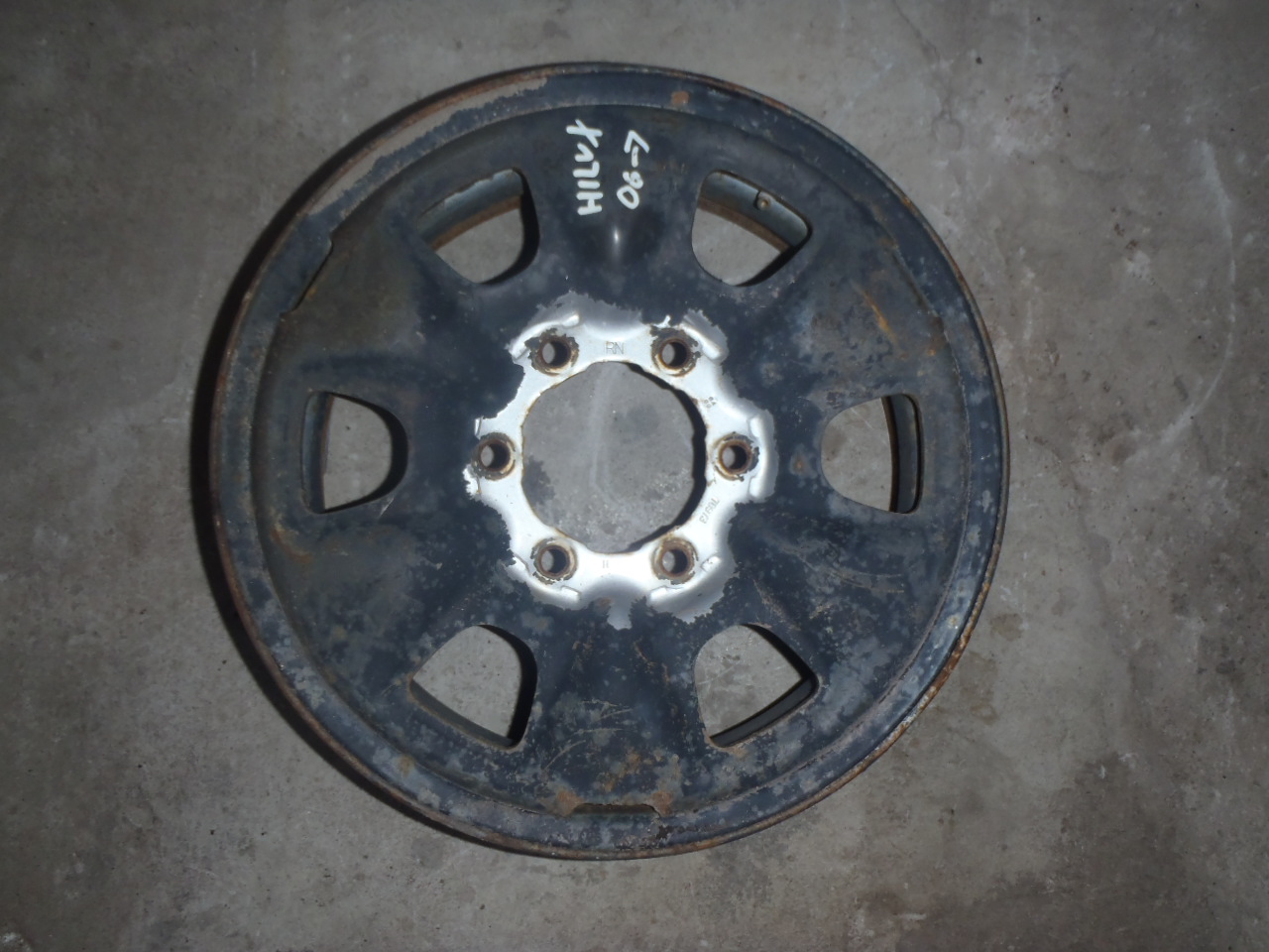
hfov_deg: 63.4
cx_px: 634
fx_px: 1026
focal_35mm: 28
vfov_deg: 49.7
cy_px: 476
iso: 100
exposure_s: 1/30
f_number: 3.9
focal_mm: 5
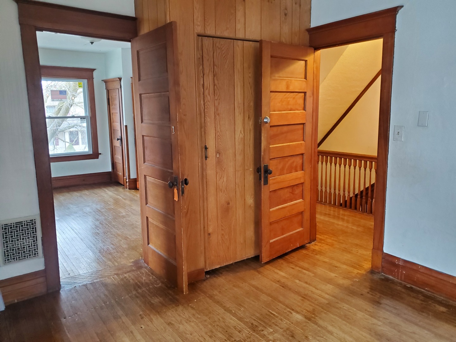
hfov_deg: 67.3
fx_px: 343
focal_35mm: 26
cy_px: 171
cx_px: 228
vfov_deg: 53.1
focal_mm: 4.3
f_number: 1.5
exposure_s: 1/40
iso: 500
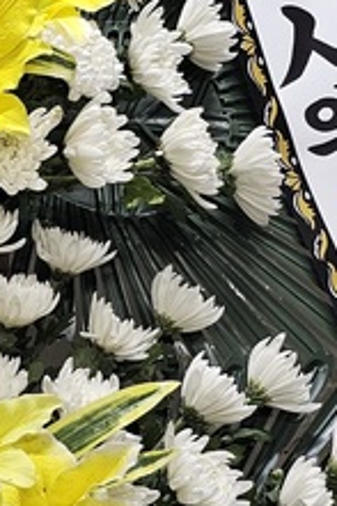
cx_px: -34
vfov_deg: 20.2
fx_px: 1420
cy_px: 338
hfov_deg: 13.3
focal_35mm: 101
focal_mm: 6.3
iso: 200
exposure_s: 1/120
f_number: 1.7
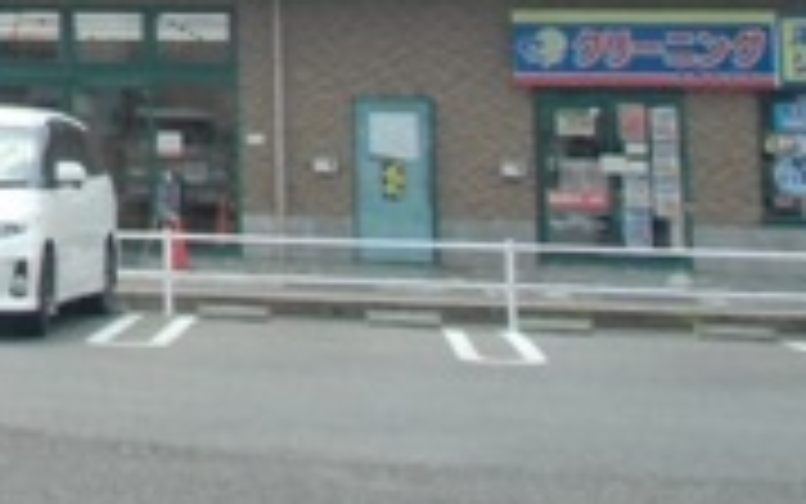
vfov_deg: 10.9
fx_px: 2505
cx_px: -459
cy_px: -338
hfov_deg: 16.4
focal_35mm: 114
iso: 64
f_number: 3.5
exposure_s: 1/320
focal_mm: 5.36
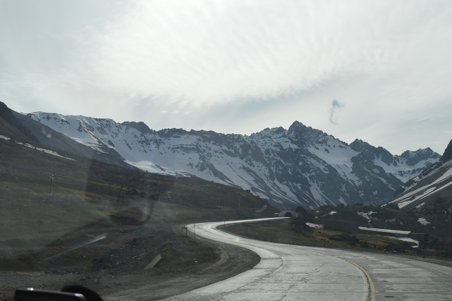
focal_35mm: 51
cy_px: 150
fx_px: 640
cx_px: 226
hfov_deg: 38.9
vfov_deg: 26.4
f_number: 10
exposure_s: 1/400
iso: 100
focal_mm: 34
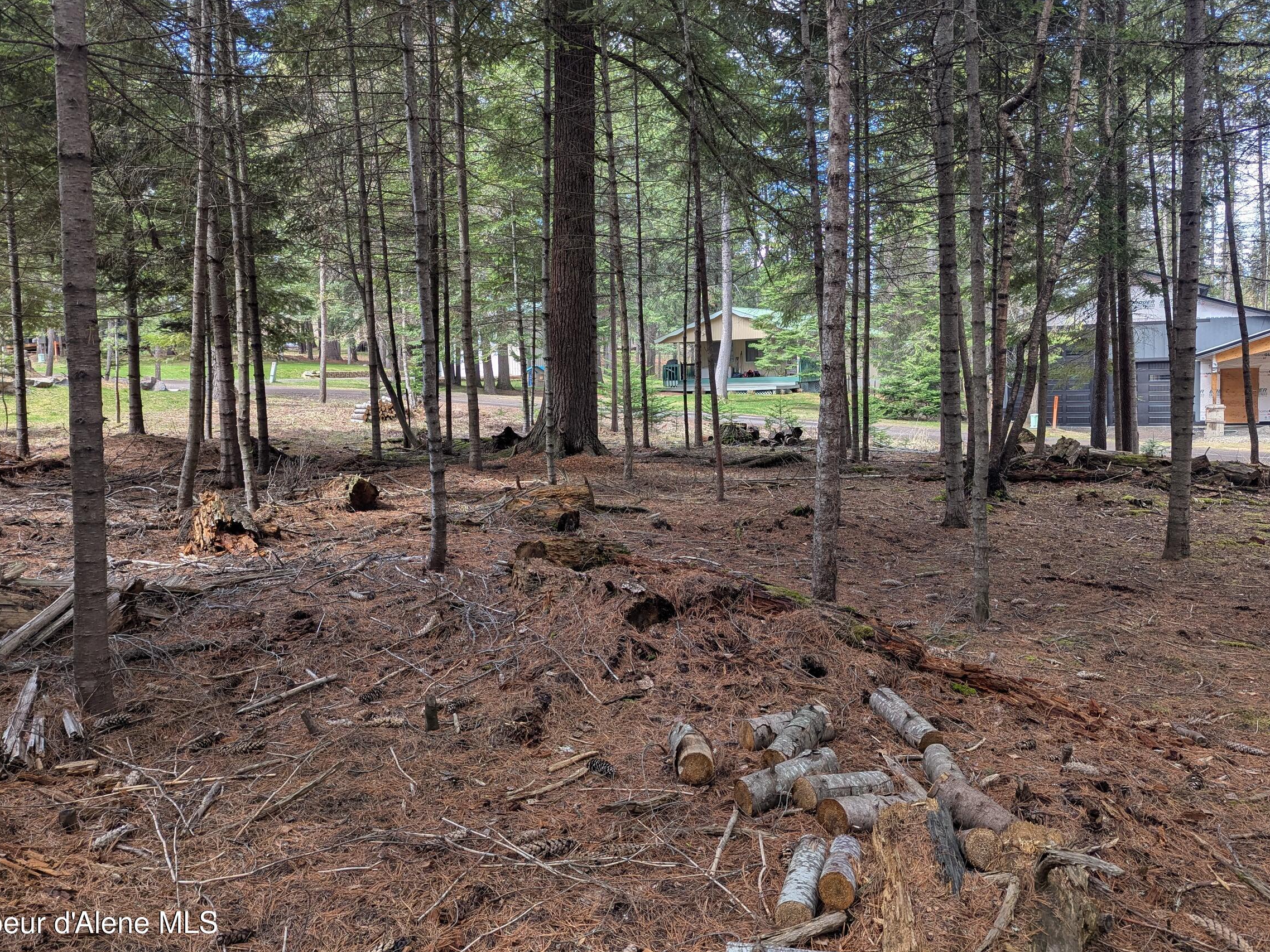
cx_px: 676
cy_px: 436
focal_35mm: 27
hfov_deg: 65.3
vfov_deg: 51.3
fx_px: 991
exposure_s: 1/196
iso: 35
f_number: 1.85
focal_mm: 6.81
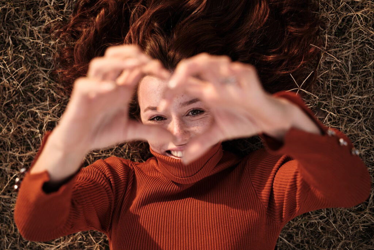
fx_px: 519
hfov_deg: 39.6
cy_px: 125
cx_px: 187
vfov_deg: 27.0
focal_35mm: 50
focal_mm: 33
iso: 160
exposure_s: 1/500
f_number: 2
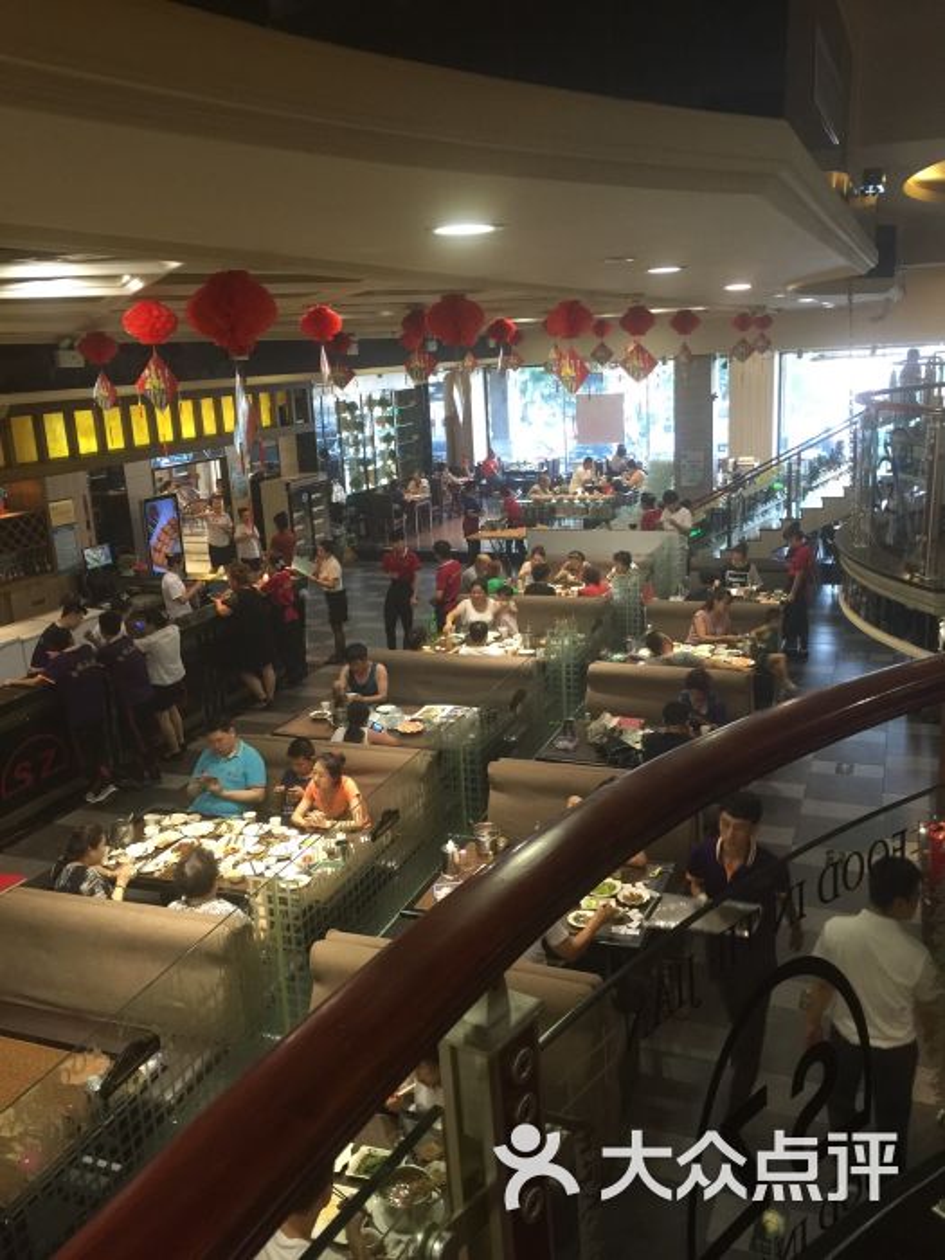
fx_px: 1056
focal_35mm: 29
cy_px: 630
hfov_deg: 48.2
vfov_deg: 61.7
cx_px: 472
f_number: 2.2
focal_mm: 4.15
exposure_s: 1/17
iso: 100
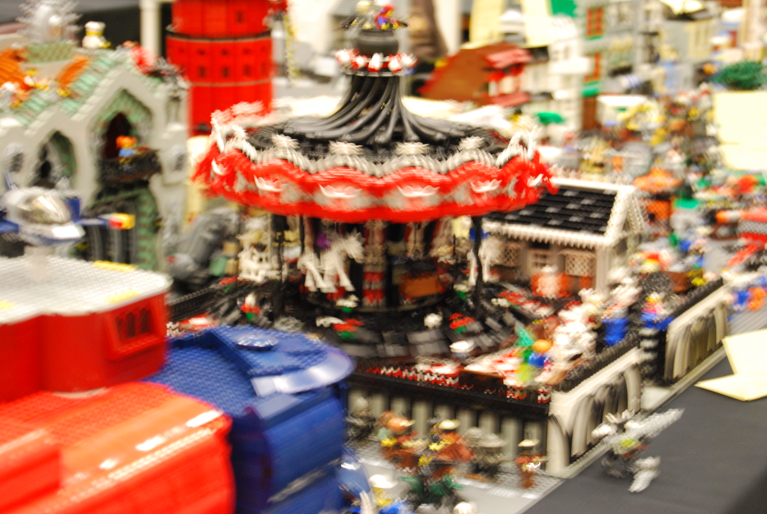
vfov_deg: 16.6
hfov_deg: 24.6
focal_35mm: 82
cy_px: 257
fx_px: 1760
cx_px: 384
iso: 800
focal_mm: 55
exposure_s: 1/5
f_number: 5.6
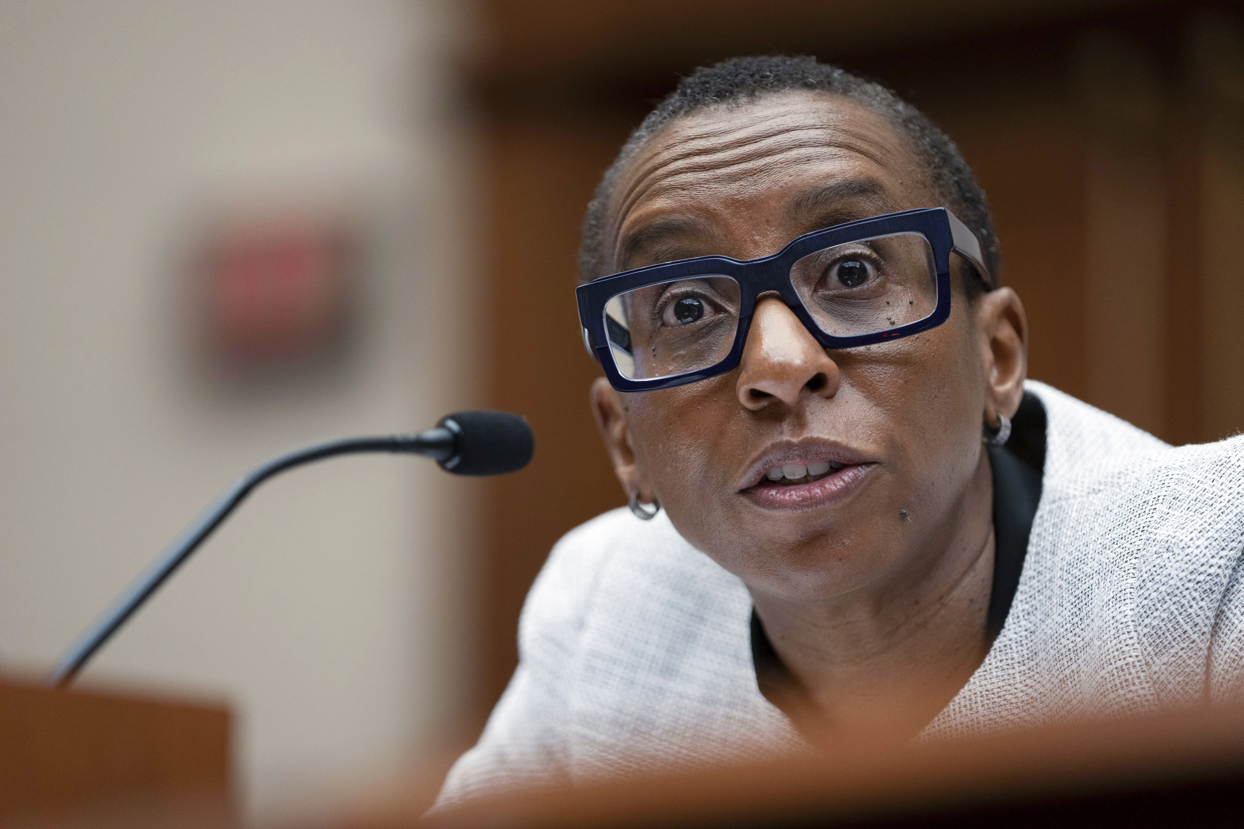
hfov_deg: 10.9
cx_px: 638
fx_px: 6496
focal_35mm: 188
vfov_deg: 7.3
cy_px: 435
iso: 1600
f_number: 2.8
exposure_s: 1/500
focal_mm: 179
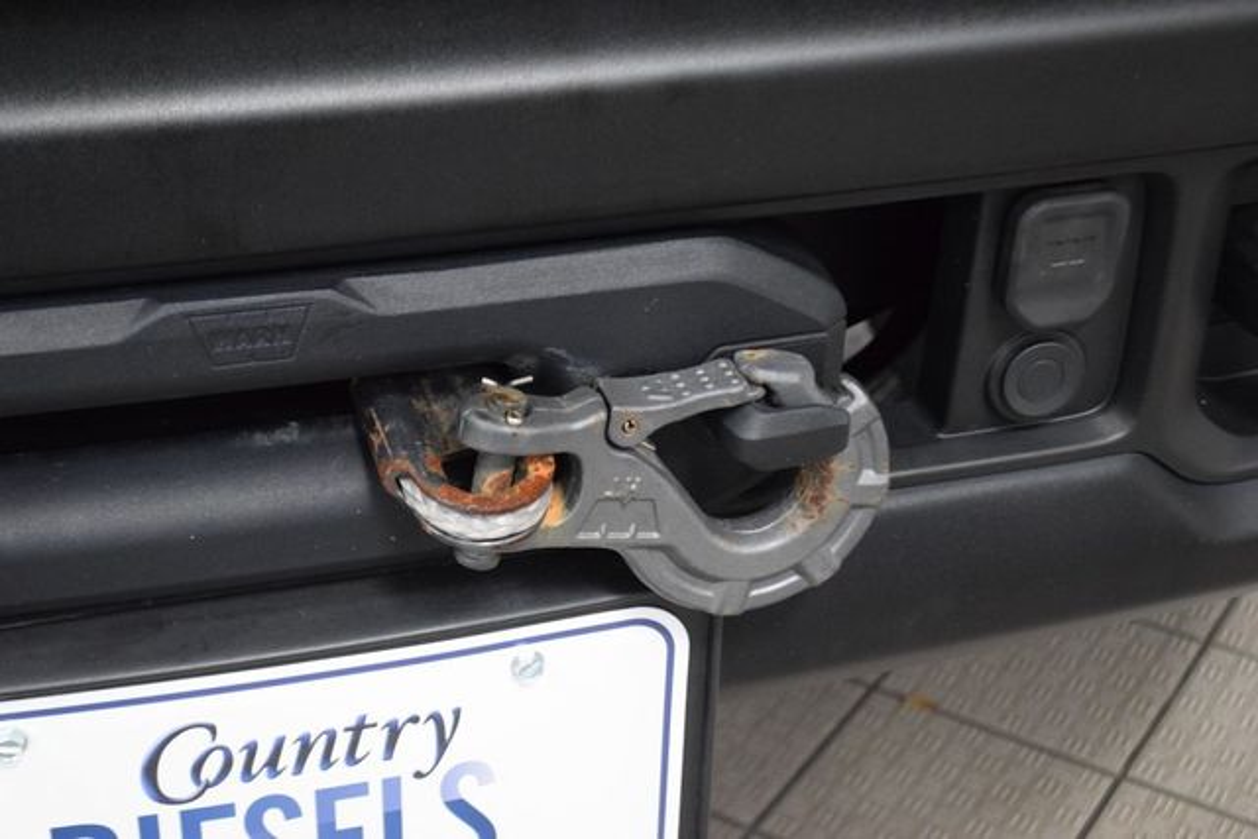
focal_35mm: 60
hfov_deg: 33.4
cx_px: 629
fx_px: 2097
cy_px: 420
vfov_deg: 22.6
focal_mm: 40
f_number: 5.3
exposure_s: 1/60
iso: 3600
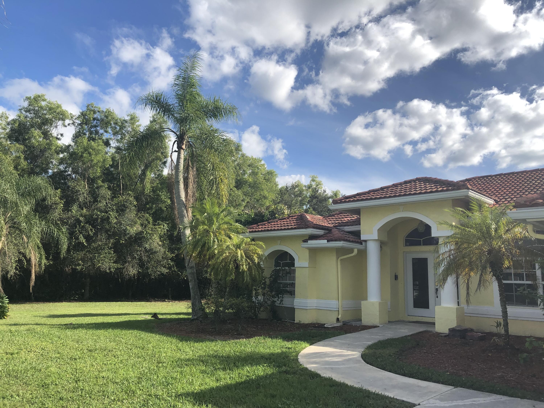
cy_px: 204
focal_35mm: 28
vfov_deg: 49.7
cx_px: 272
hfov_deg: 63.4
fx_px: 440
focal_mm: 4
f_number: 1.8
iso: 20
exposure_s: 1/1845
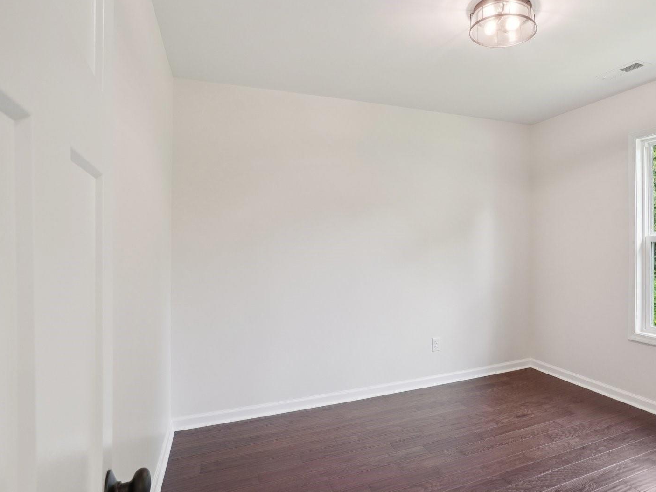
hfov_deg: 76.8
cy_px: 246
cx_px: 431
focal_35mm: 21
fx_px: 398
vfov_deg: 63.5
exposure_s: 1/25
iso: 400
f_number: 8
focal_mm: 10
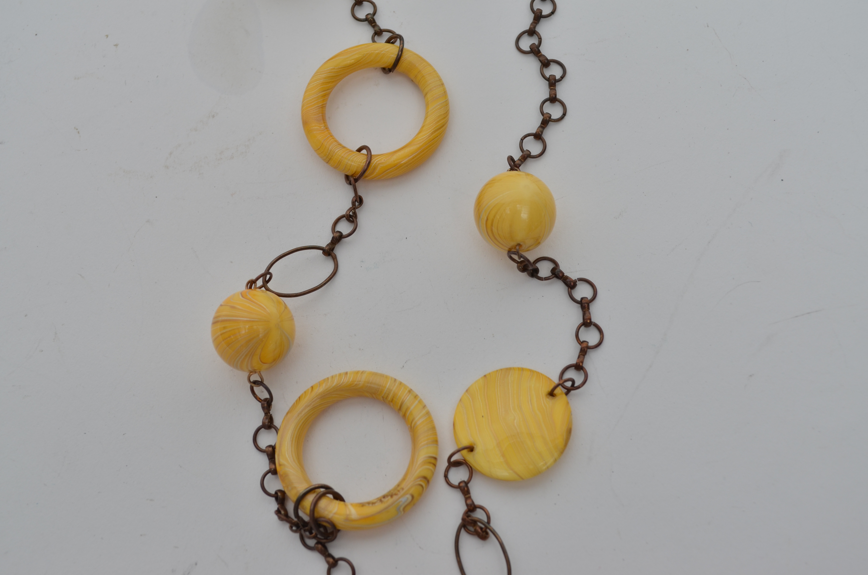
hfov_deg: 37.9
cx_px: 434
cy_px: 288
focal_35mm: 52
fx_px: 1263
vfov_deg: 25.6
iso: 250
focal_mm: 35
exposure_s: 1/180
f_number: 6.7
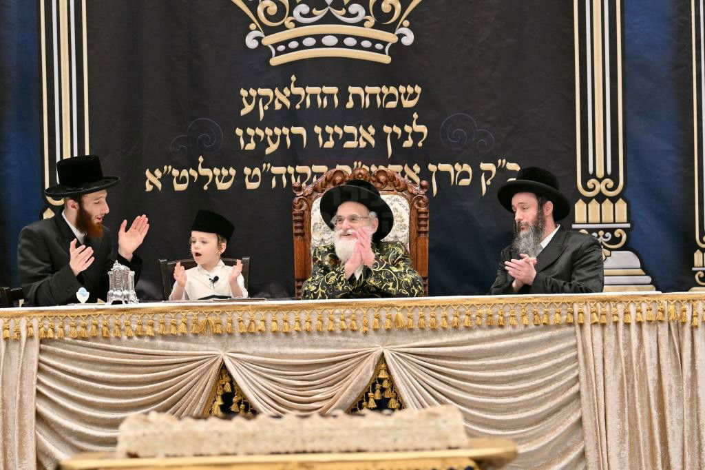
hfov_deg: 12.5
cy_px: 235
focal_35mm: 165
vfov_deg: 8.3
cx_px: 352
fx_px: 3230
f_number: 2.8
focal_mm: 110
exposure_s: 1/500
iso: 320
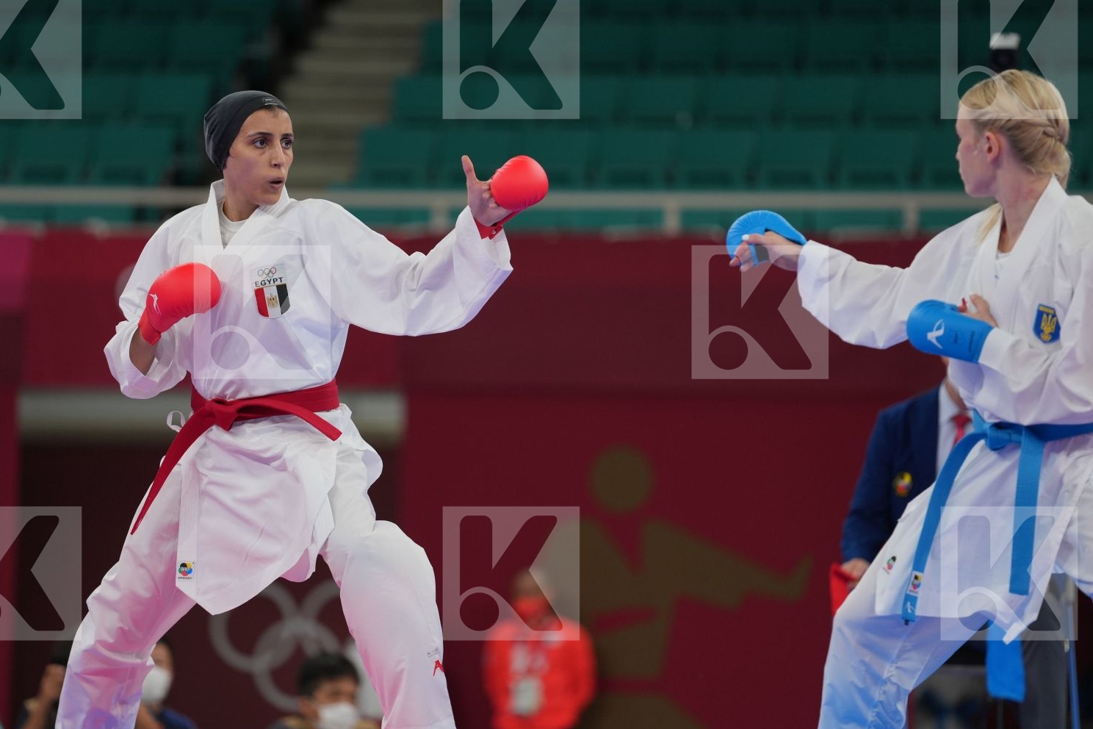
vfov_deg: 5.7
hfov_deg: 8.5
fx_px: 7347
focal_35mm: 242
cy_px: 312
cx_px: 511
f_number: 2.8
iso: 500
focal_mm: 200
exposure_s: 1/1000
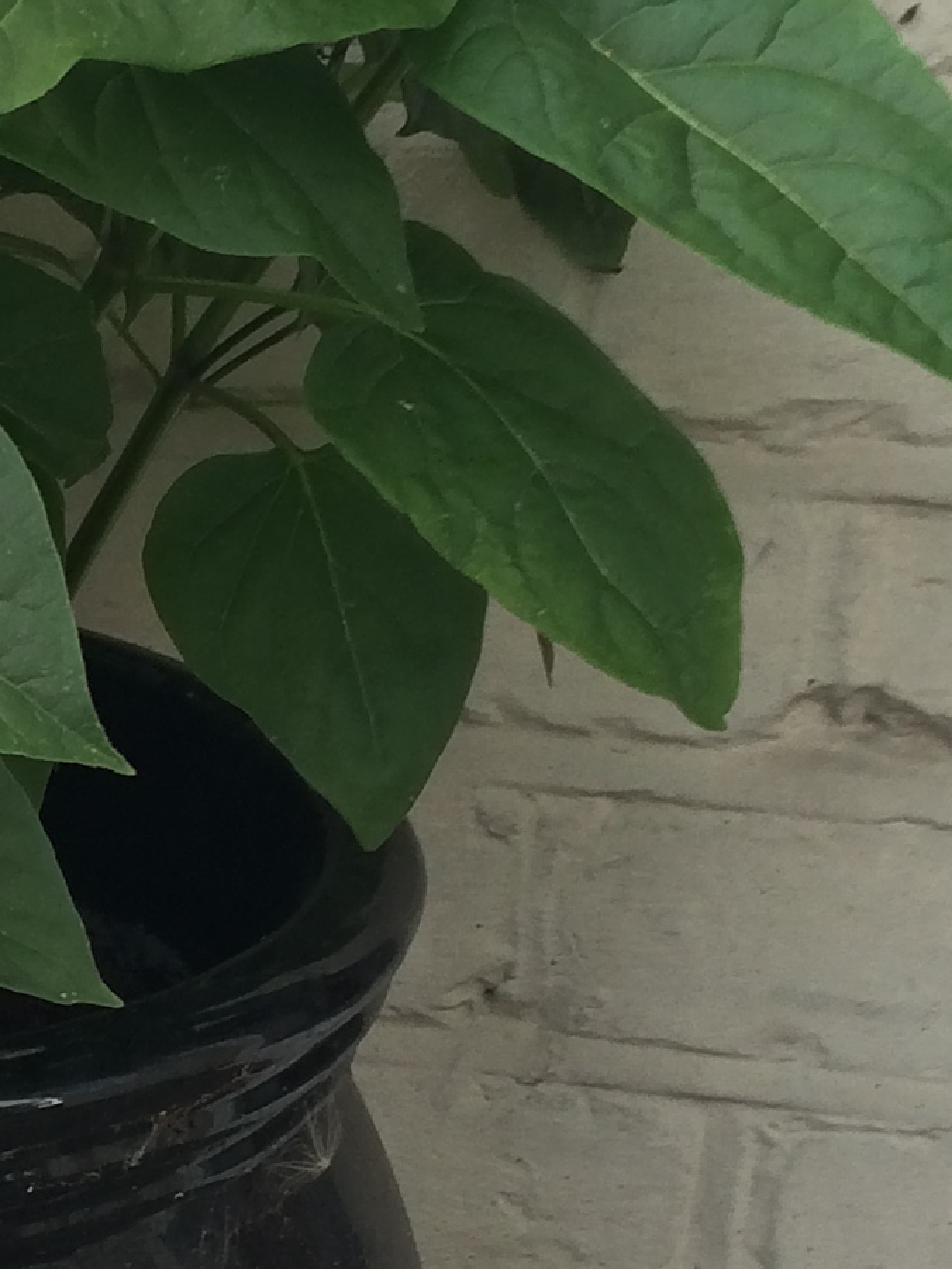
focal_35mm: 105
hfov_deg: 12.9
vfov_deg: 18.6
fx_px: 3849
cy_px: 931
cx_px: -717
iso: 32
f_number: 2.2
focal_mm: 4.15
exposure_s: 1/60
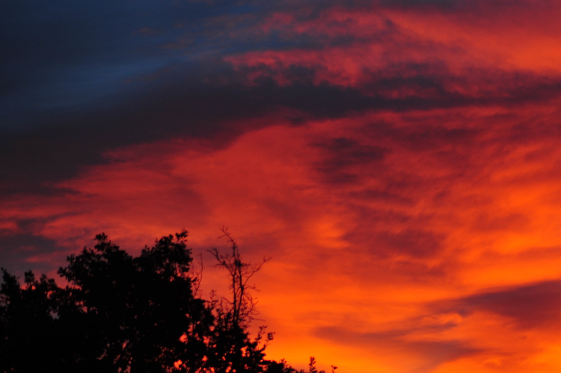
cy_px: 226
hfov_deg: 7.6
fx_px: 4220
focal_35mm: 271
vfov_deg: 5.1
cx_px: 450
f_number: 5
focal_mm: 165
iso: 400
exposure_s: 1/100
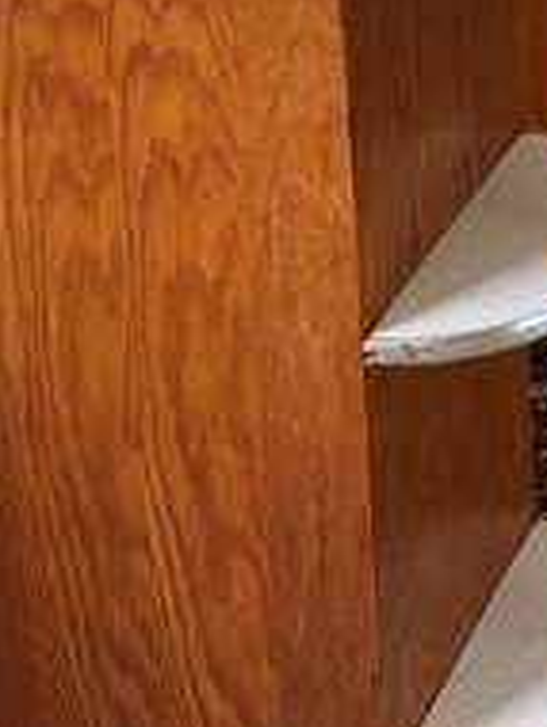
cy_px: -444
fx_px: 2207
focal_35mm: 105
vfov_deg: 16.6
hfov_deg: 12.9
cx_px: 972
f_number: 1.6
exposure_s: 1/61
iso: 125
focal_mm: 5.1
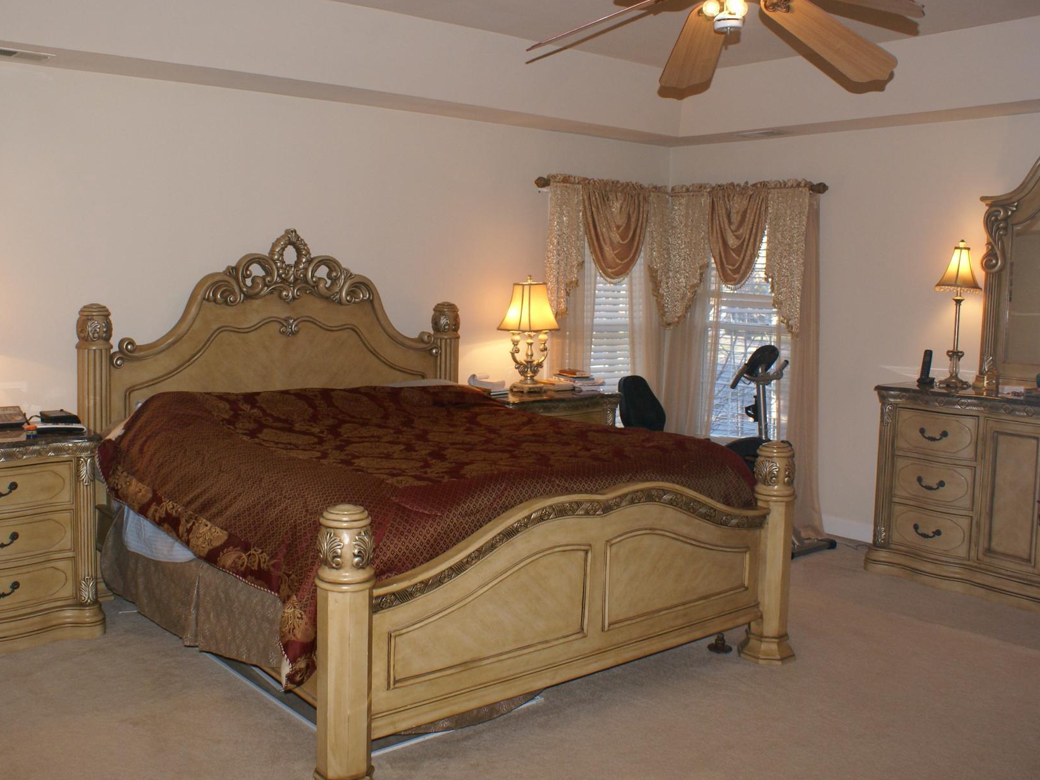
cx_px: 457
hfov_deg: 55.2
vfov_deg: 42.9
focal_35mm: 33
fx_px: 991
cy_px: 358
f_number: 5.6
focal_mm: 18
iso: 400
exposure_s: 1/60
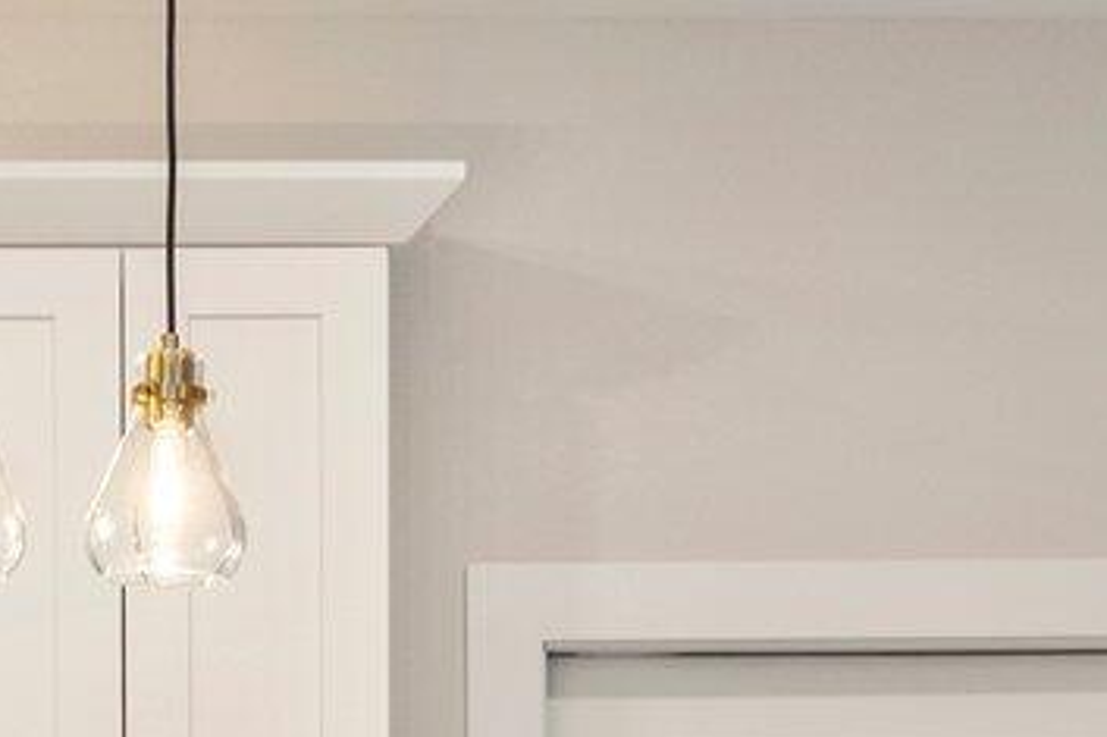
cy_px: 1327
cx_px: -314
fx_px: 4546
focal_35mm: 148
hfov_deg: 13.4
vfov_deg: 8.9
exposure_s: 1/25
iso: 400
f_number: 9
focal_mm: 25.5
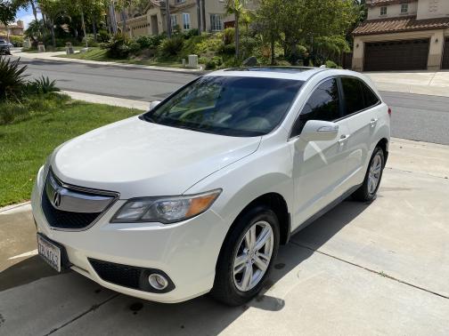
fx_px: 337
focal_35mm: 26
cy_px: 168
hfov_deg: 67.3
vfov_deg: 53.1
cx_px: 224
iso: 32
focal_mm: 4.25
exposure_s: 1/6061
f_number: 1.8
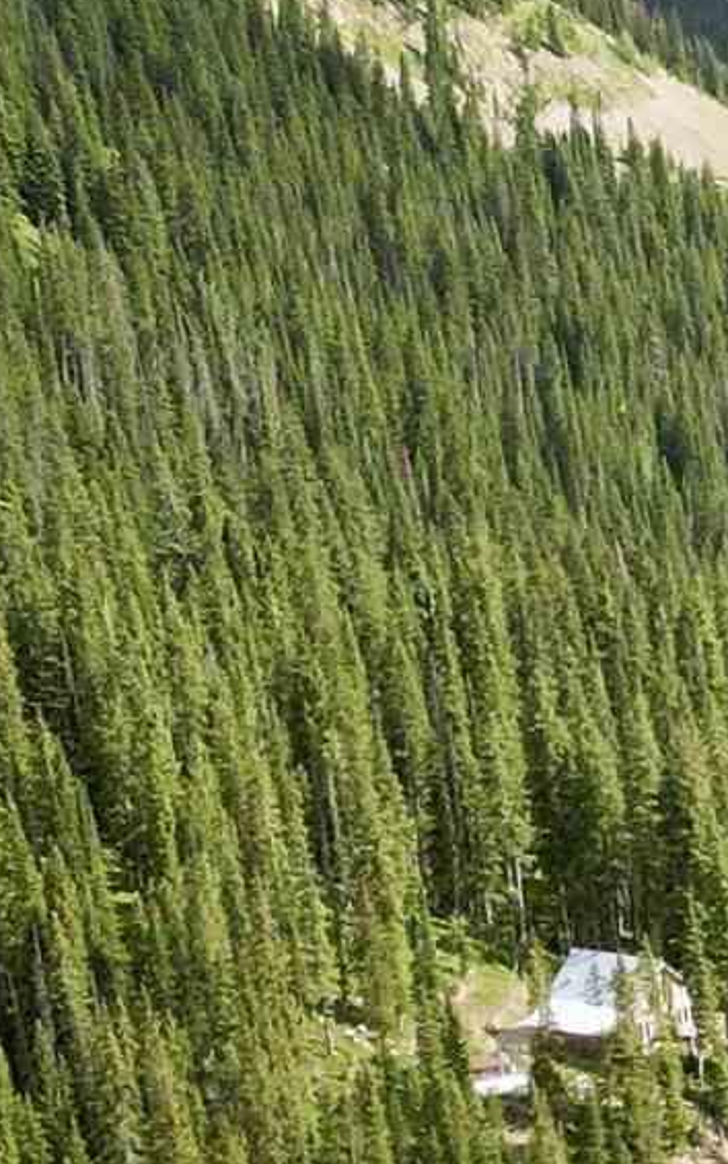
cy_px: 1335
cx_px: 1785
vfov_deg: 14.7
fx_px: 4379
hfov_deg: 8.6
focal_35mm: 138
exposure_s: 1/1000
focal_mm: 6.72
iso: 150
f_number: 1.7
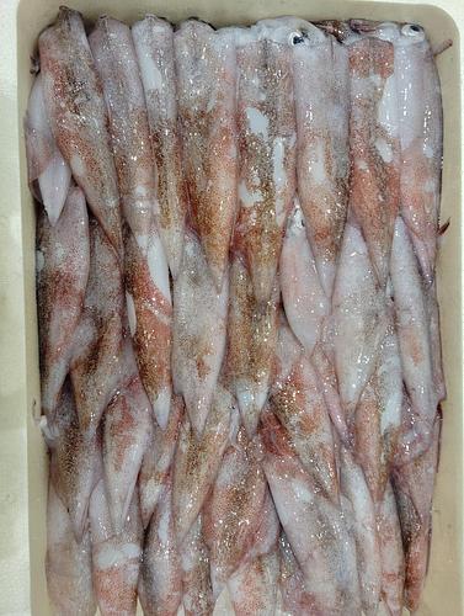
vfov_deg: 63.3
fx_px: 499
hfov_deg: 49.9
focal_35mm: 28
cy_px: 308
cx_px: 232
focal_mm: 4.22
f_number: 1.8
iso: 639
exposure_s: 1/100
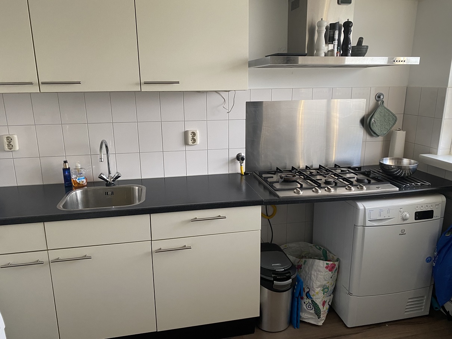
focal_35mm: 26
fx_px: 340
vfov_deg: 53.1
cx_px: 226
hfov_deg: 67.3
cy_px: 170
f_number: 1.8
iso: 160
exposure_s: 1/60
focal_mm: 4.25
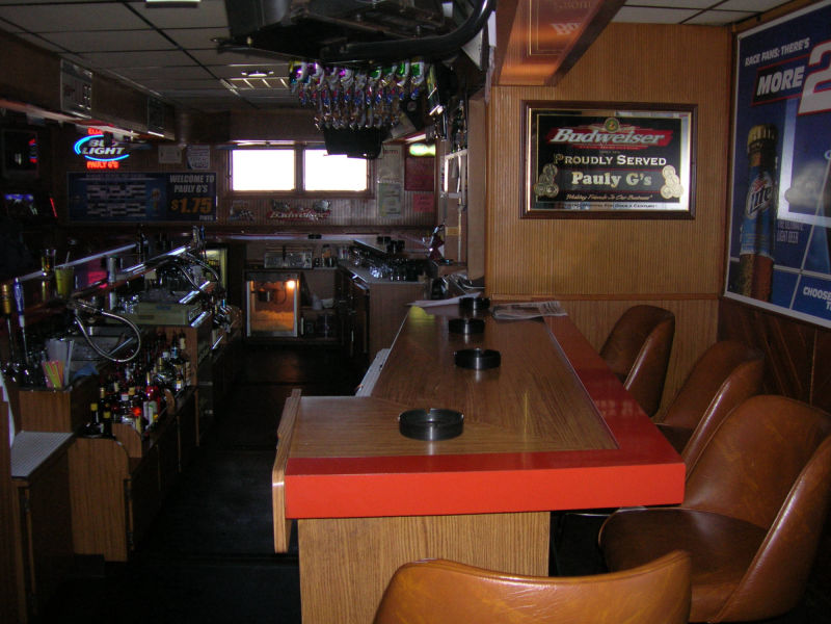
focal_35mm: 34
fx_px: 816
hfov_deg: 54.0
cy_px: 312
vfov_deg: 41.8
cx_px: 416
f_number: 2.9
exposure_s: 1/60.1
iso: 107
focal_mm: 5.7
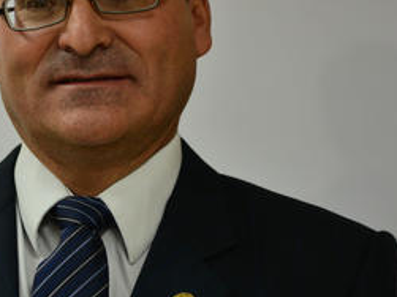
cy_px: 85
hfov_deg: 14.6
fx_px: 1536
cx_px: 68
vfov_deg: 11.0
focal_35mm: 134
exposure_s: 1/160
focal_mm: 70
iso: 400
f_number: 2.8
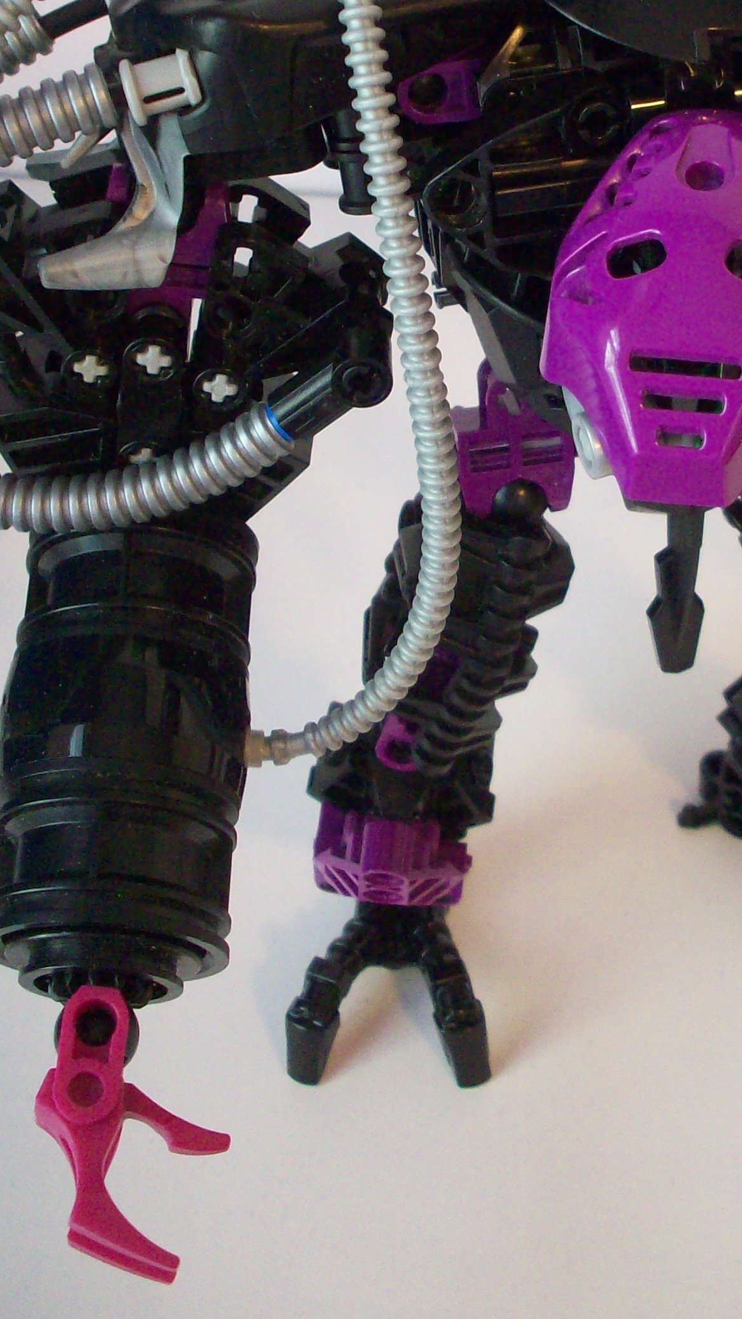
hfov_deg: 20.2
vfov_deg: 34.9
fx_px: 2064
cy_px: 390
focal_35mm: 59
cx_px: 554
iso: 177
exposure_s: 1/8
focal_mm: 6.2
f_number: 2.8
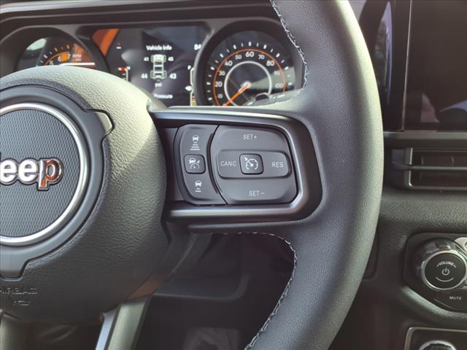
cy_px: 175
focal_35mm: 27
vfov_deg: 51.4
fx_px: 364
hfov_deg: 65.3
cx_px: 234
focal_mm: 3.58
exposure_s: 1/60.2
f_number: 1.9
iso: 50
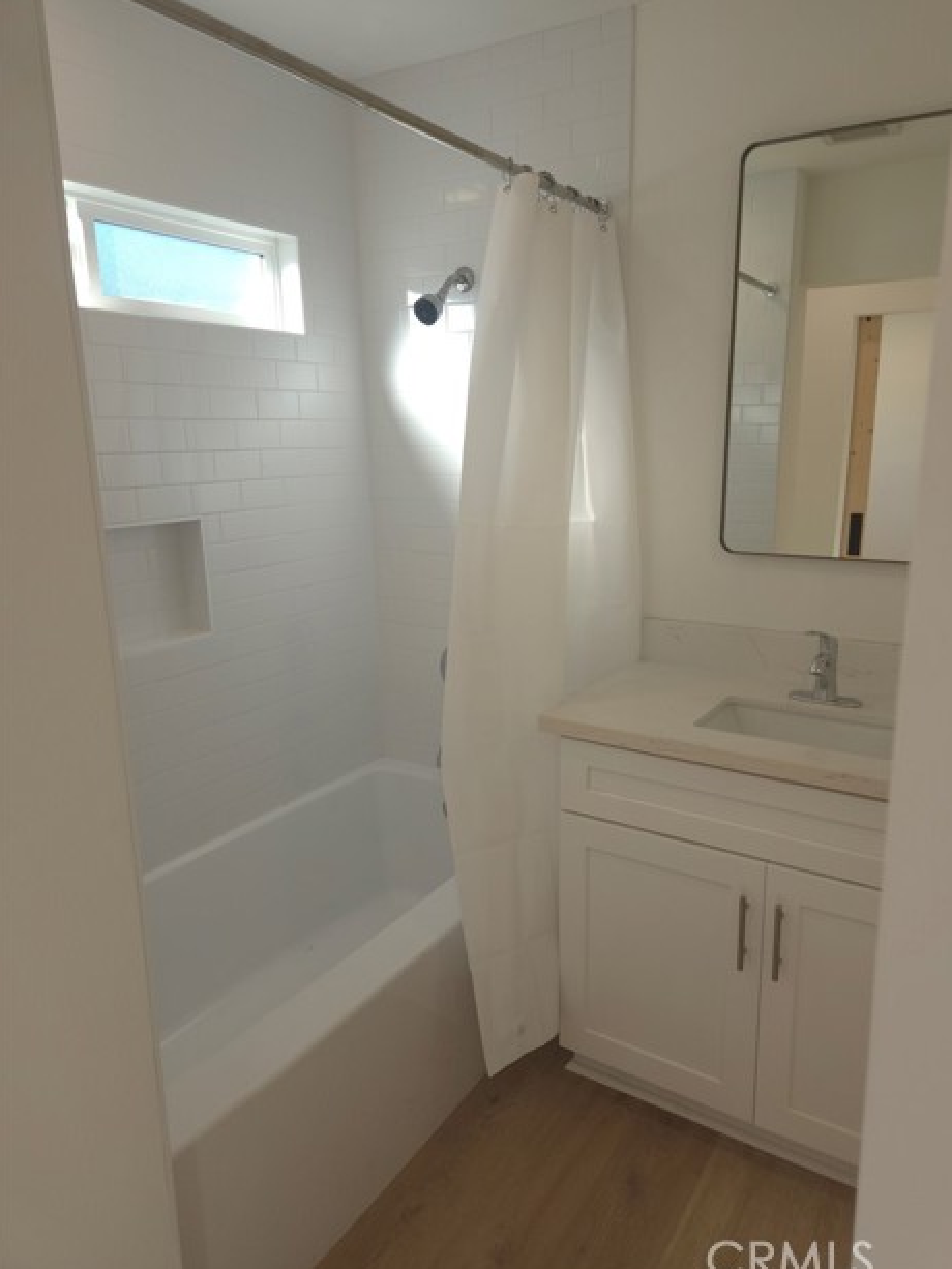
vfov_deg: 71.6
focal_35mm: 24
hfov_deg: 56.8
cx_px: 495
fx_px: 880
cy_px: 627
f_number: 1.8
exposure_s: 1/232
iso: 50
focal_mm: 5.4
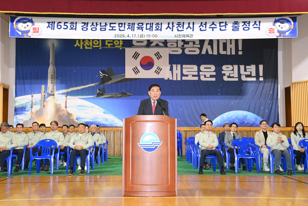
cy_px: 103
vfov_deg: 29.2
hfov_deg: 42.7
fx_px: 394
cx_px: 154
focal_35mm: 46
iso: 3200
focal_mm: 46
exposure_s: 1/250
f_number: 7.1
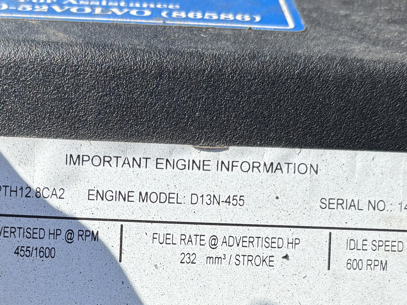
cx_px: 150
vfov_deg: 20.4
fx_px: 823
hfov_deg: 27.7
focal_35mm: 70
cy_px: 302
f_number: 1.6
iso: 50
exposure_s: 1/2513
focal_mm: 5.96
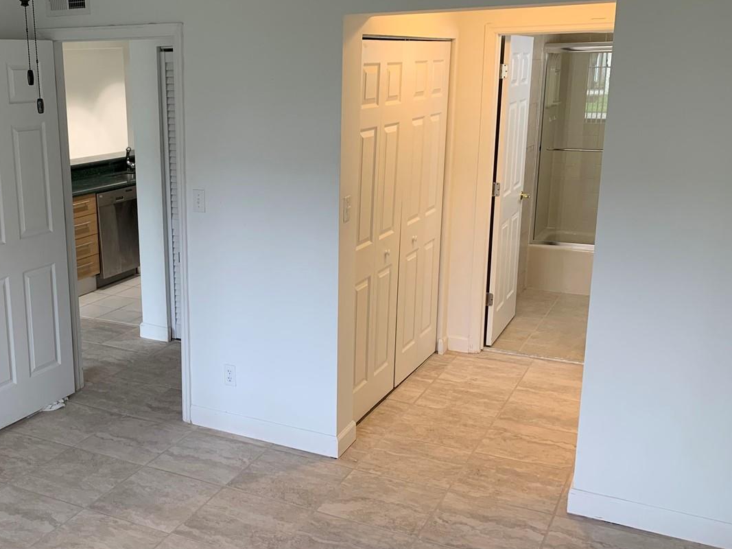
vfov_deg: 36.8
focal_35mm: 39
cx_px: 220
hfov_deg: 46.8
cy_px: 279
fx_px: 825
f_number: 1.8
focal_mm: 4.25
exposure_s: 1/60
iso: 50
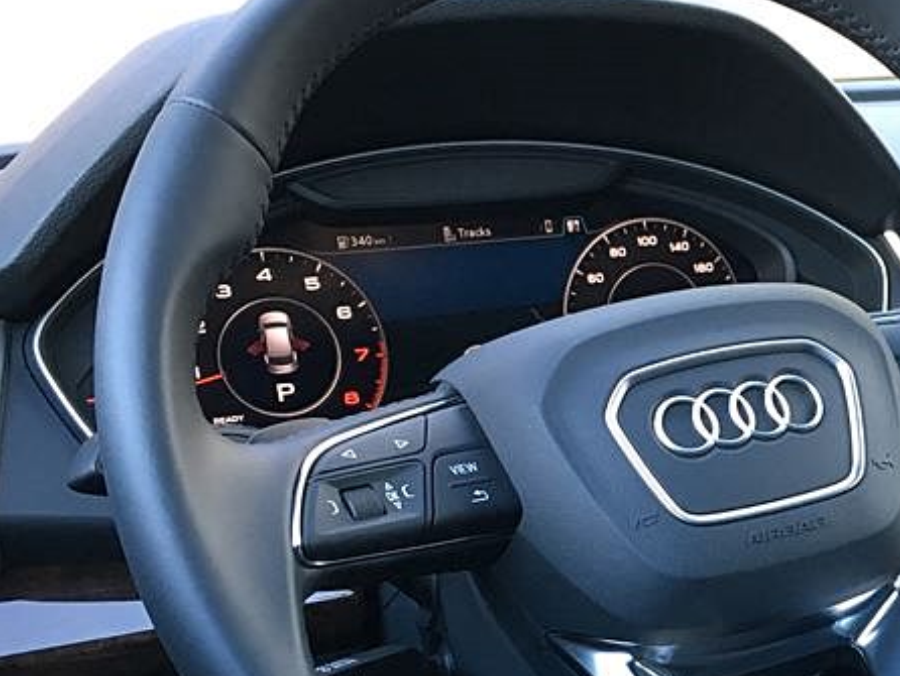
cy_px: 636
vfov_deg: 22.0
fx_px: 1691
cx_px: 908
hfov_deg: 28.0
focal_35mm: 65
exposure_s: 1/30
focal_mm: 4.15
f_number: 2.2
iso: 100
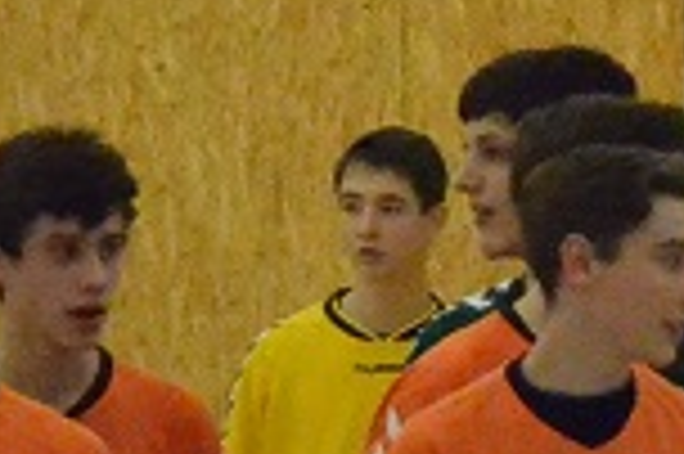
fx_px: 23552
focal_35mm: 1241
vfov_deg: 1.1
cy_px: 369
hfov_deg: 1.7
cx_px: 630
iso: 6400
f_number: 5.6
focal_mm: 105
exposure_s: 1/1000
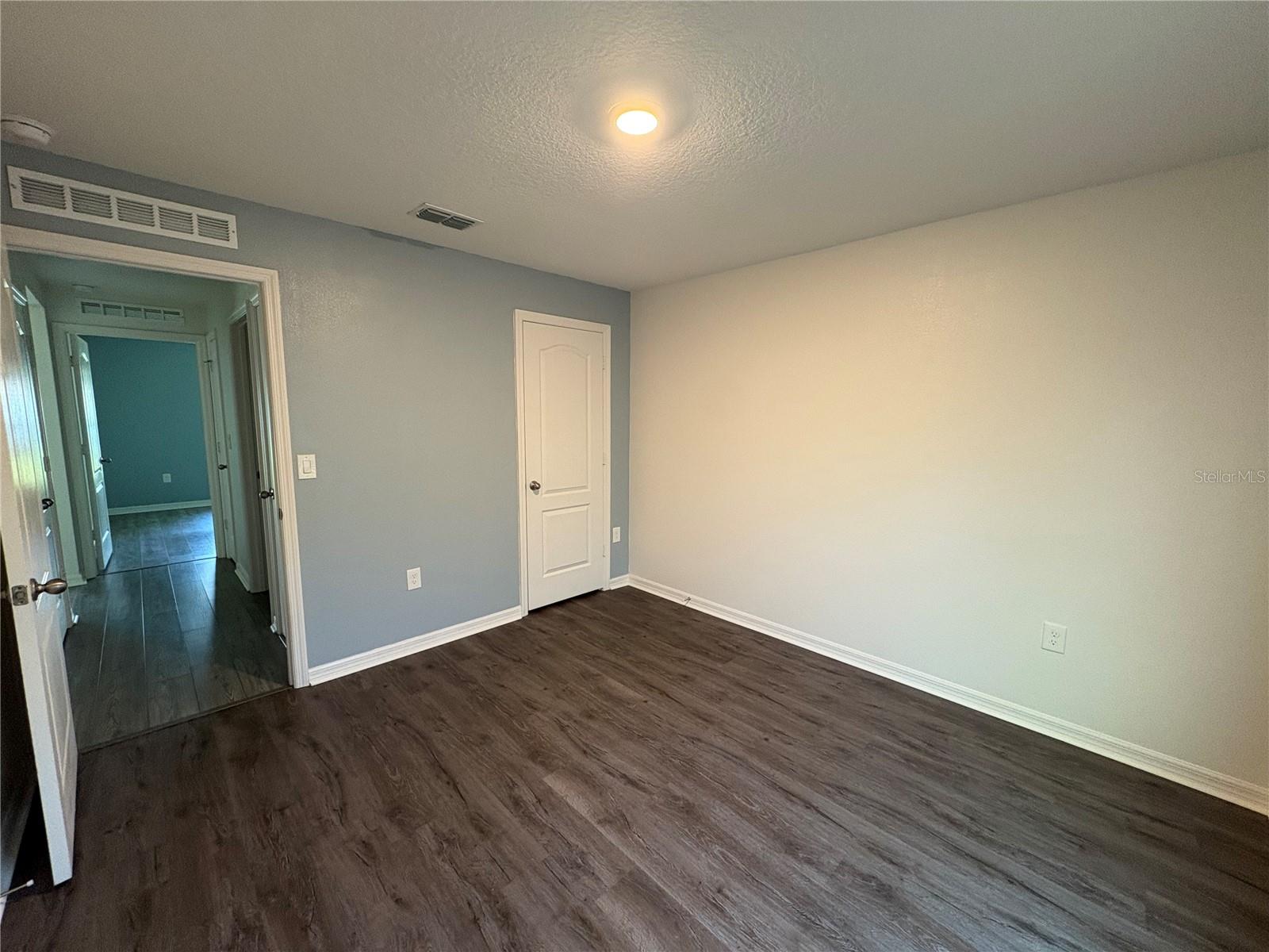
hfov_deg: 102.1
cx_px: 634
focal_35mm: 14
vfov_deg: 85.7
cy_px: 476
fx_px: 513
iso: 250
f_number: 2.2
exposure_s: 1/60
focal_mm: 2.22
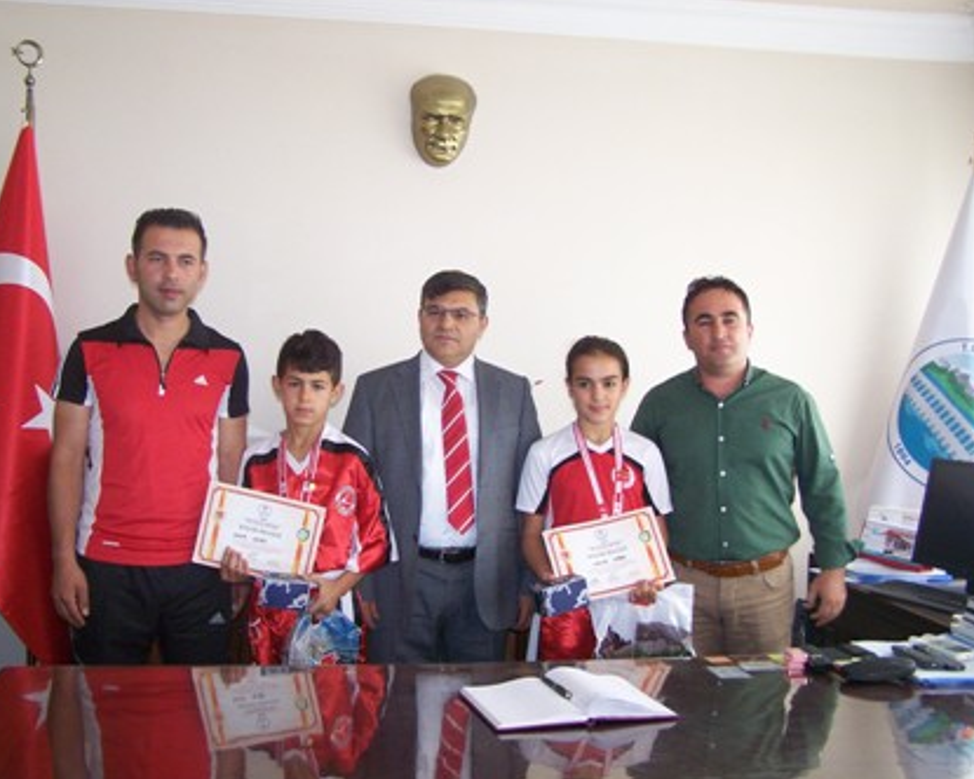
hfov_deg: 45.8
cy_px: 392
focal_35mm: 40
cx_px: 460
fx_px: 1153
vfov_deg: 37.3
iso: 200
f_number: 2.8
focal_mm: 6.3
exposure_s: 1/125
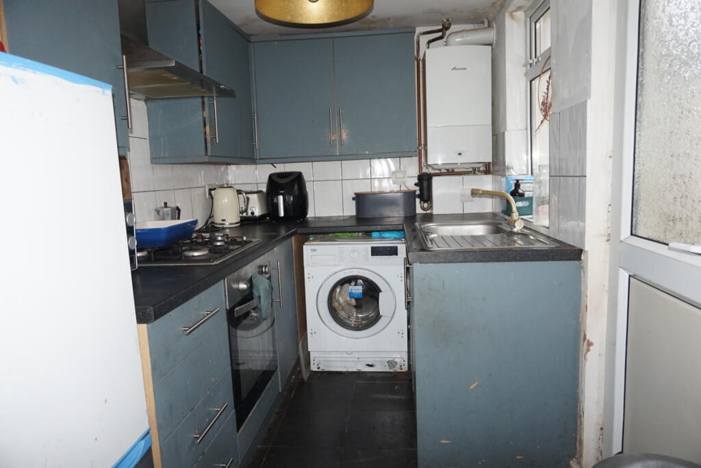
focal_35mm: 24
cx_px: 350
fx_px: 468
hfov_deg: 73.7
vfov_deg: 53.2
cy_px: 234
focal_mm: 16
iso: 800
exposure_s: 1/160
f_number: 3.5
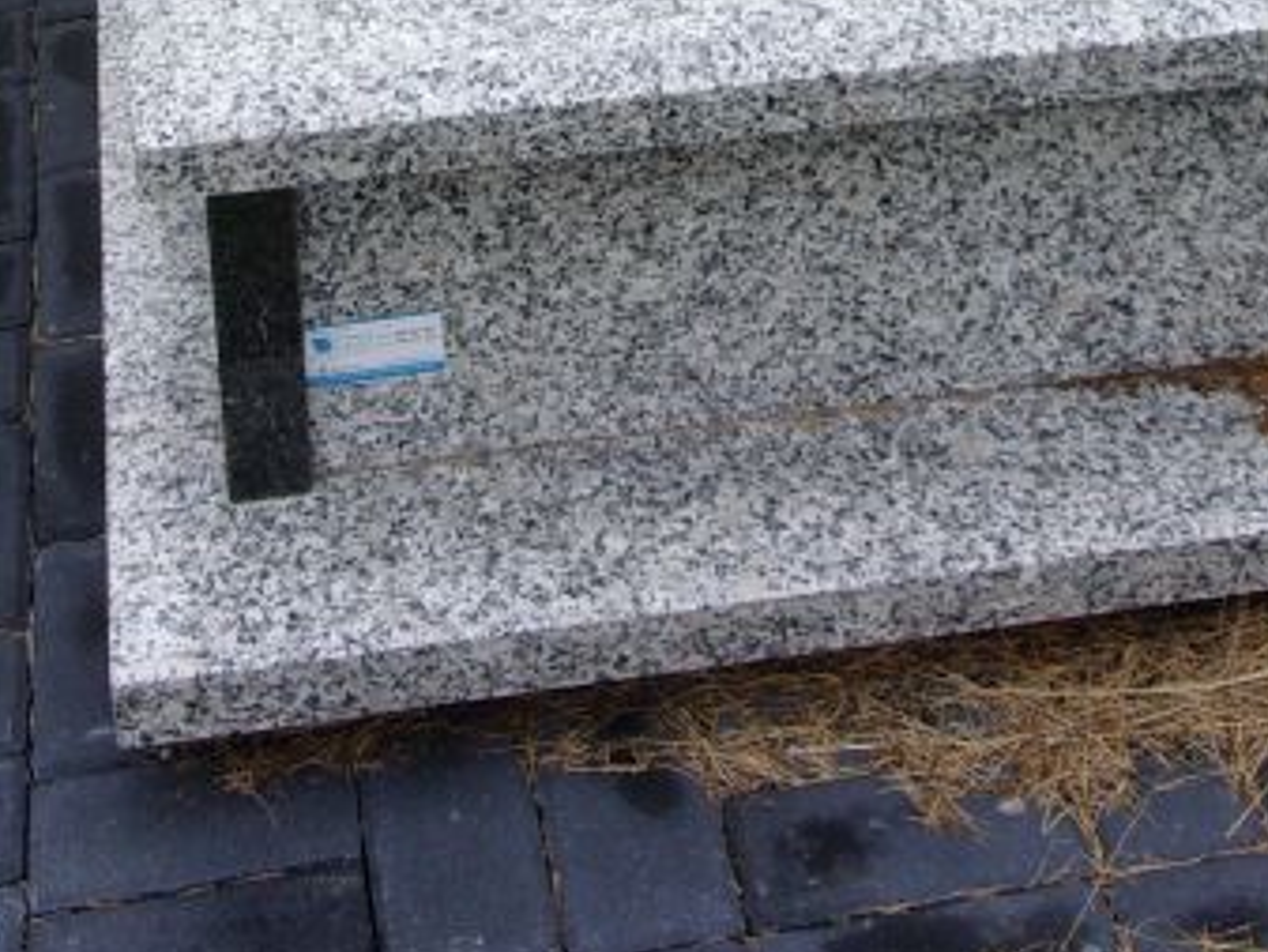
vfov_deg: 16.0
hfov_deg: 22.9
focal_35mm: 85
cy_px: -470
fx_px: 3115
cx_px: 839
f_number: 3.9
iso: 80
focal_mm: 5.1
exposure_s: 1/280
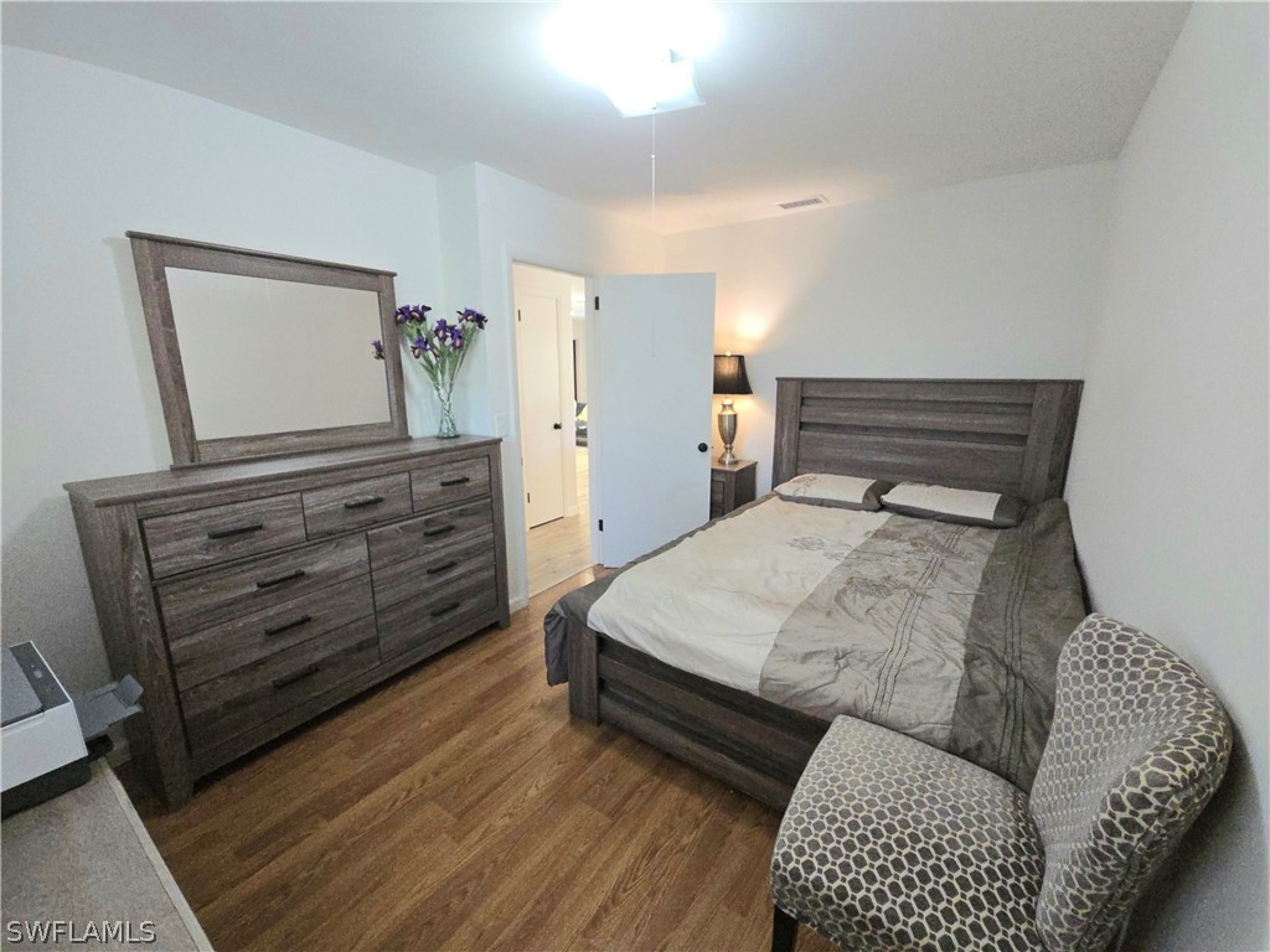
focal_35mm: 13
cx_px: 635
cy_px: 476
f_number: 2.2
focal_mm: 2.2
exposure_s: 1/60.2
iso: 400
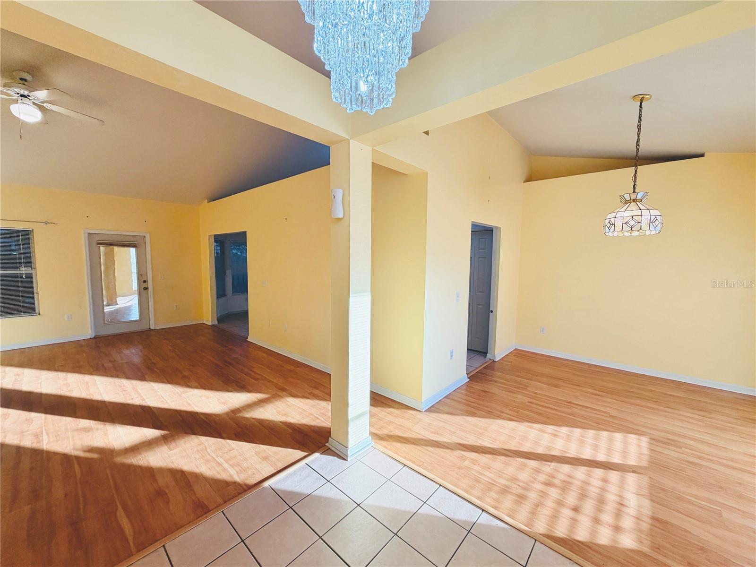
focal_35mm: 14
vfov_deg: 85.7
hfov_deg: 102.1
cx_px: 378
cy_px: 284
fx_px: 306
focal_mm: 2.22
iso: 64
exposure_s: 1/120
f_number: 2.2
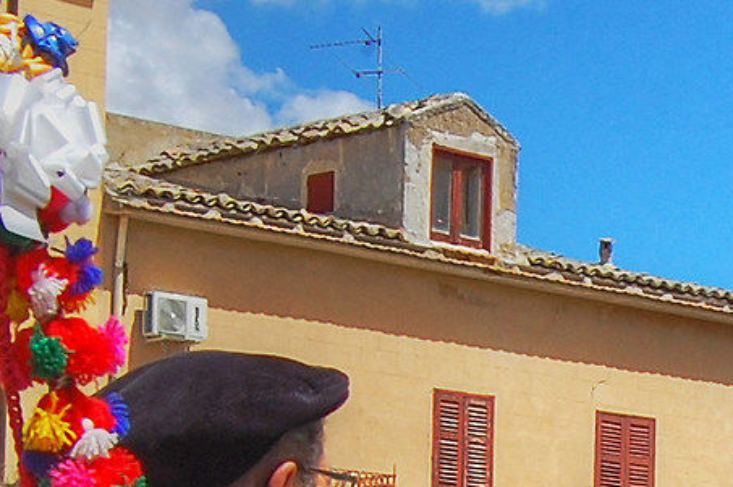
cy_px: 773
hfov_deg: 14.1
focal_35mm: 143
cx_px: 744
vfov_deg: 9.3
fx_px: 2908
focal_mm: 18
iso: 200
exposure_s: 1/320
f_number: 9
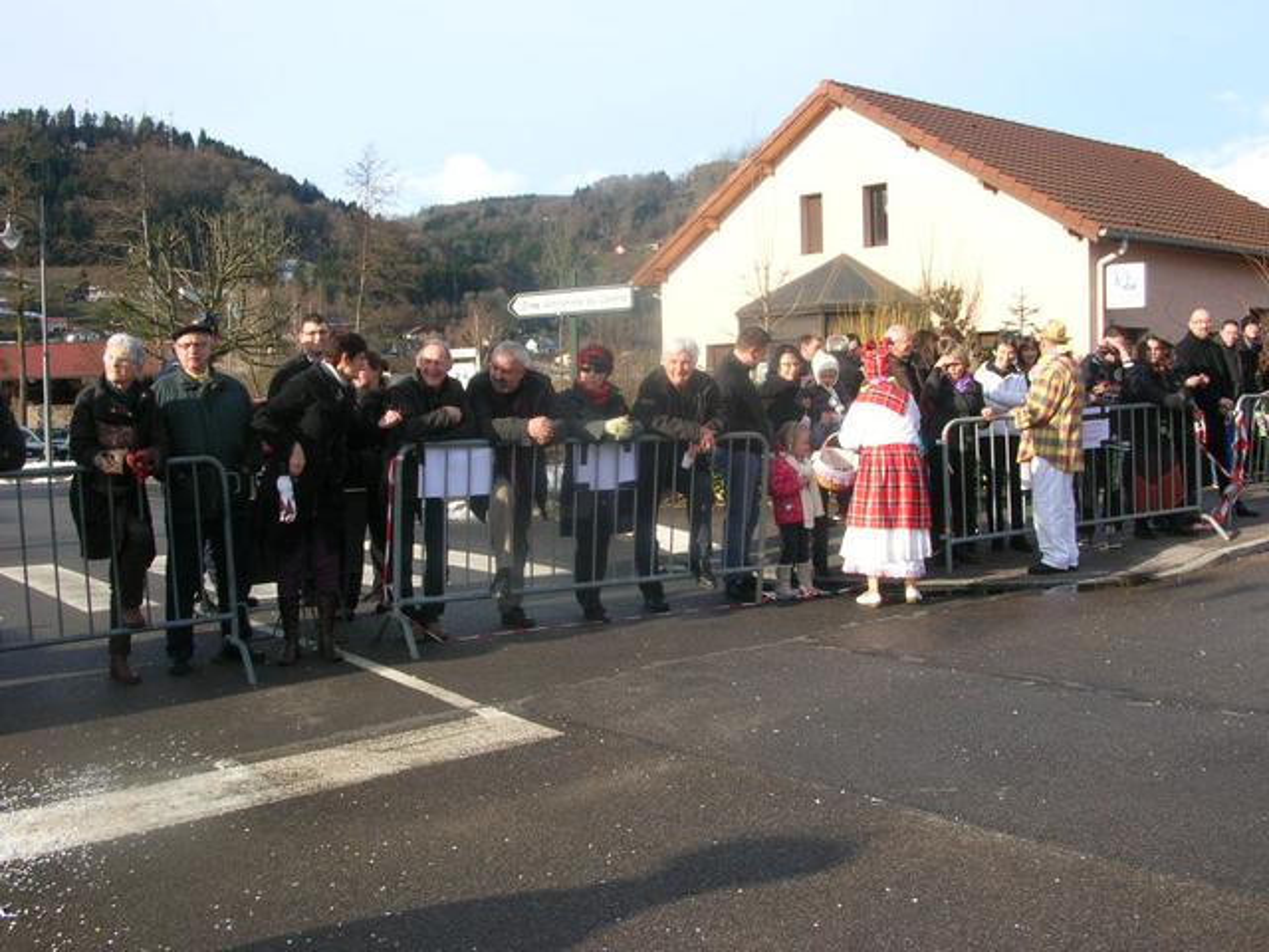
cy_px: 476
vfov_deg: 40.7
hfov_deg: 52.6
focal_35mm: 35
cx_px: 634
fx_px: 1283
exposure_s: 1/157
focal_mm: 5.8
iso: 50
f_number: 5.6
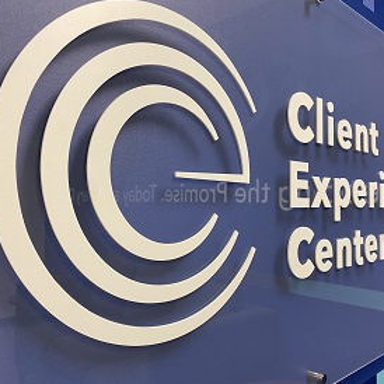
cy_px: 193
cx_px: 205
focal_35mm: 31
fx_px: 389
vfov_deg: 52.5
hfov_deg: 52.5
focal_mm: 4.25
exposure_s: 1/60
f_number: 1.8
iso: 100
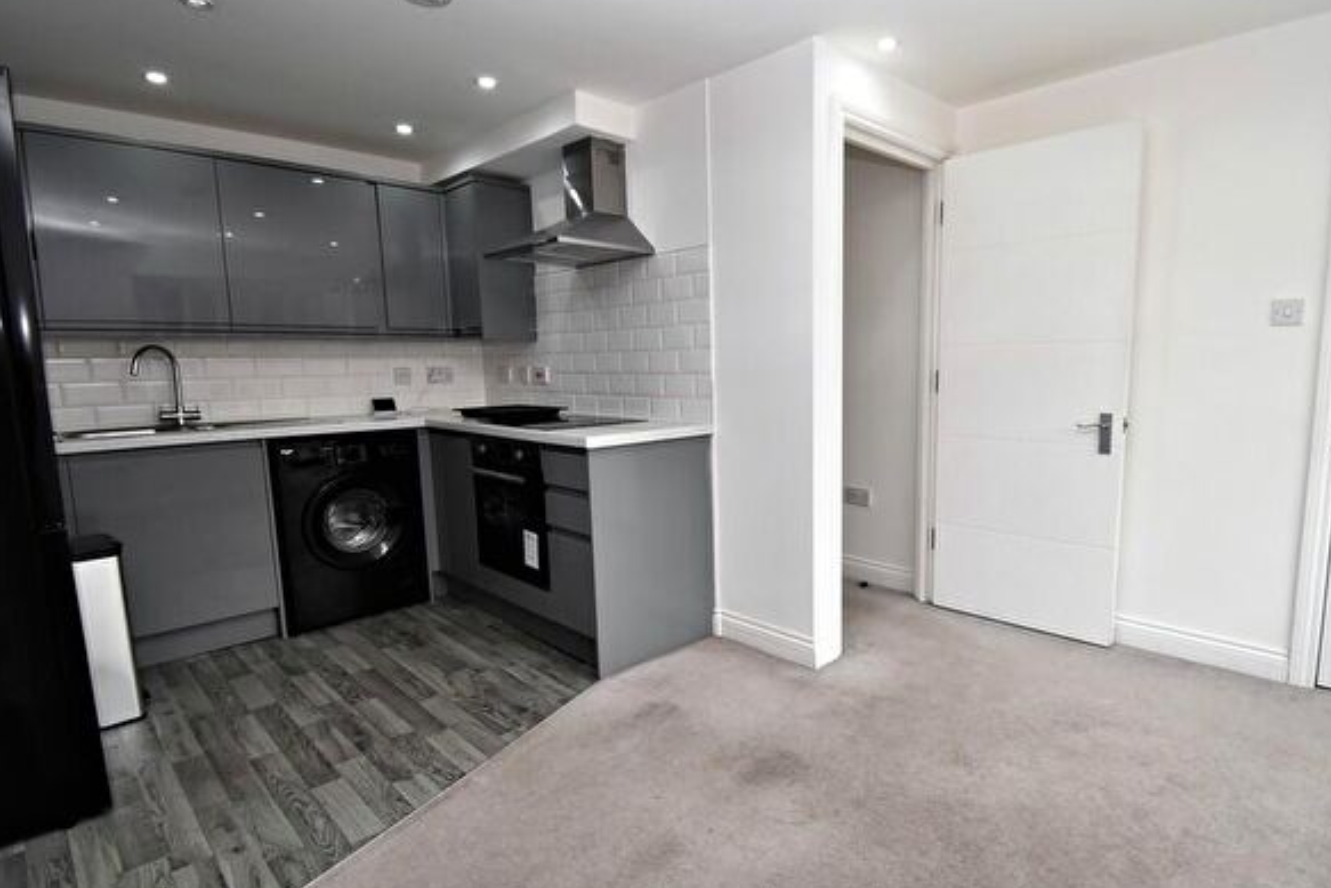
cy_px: 465
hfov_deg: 89.5
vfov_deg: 67.4
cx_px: 753
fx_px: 666
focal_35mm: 18
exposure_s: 1/125
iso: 560
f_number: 5.6
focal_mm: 10
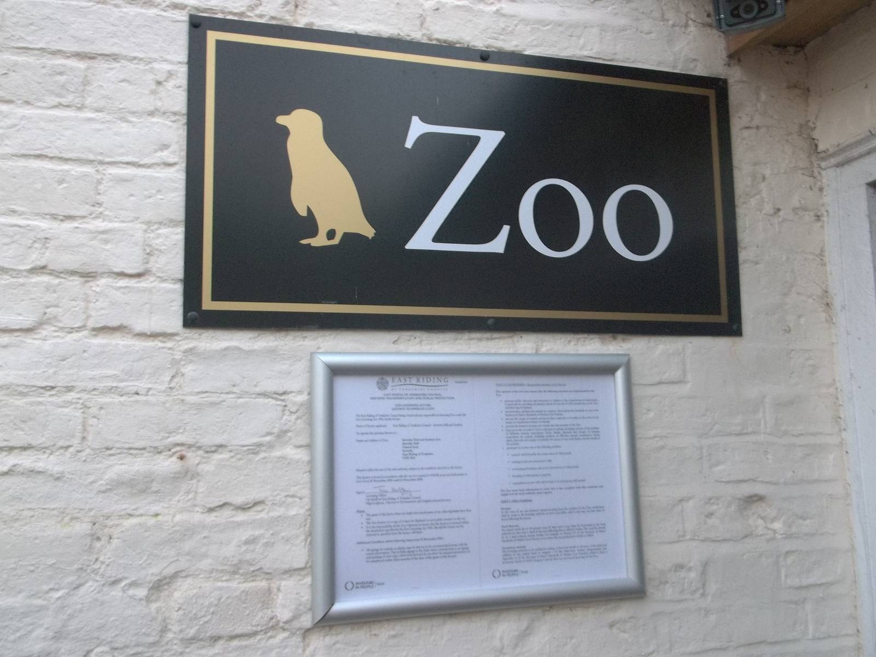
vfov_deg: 42.9
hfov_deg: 55.4
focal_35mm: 33
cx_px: 438
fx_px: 835
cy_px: 328
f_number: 3.3
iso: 155
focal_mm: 5.9
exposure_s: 1/30
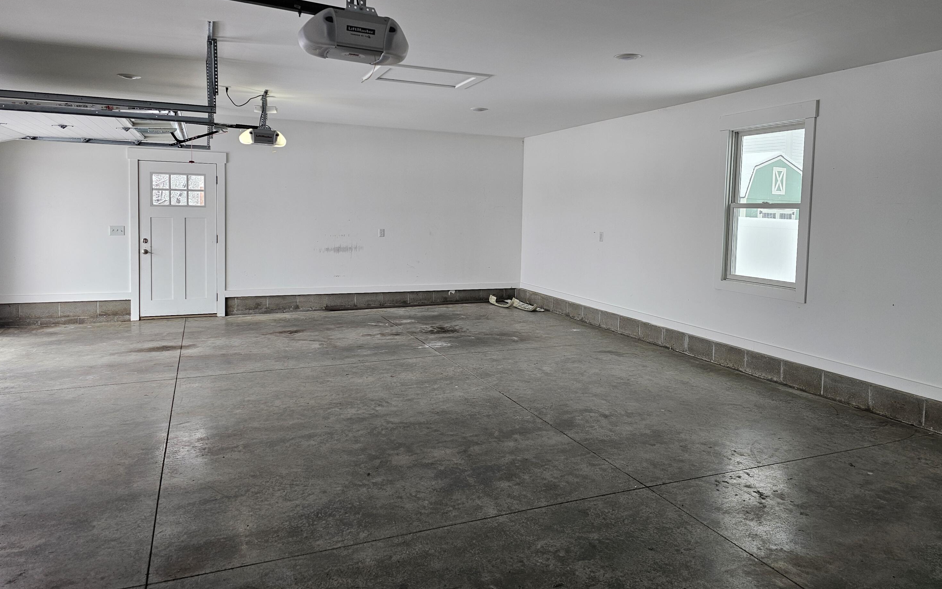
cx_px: 482
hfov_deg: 72.5
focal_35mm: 25
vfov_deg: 49.1
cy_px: 255
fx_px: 642
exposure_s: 1/120
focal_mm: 6.3
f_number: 1.7
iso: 80
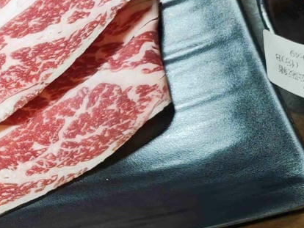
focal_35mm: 139
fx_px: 1221
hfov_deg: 13.5
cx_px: -130
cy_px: 67
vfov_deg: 10.7
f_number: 2
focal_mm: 8.72
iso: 500
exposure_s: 1/600
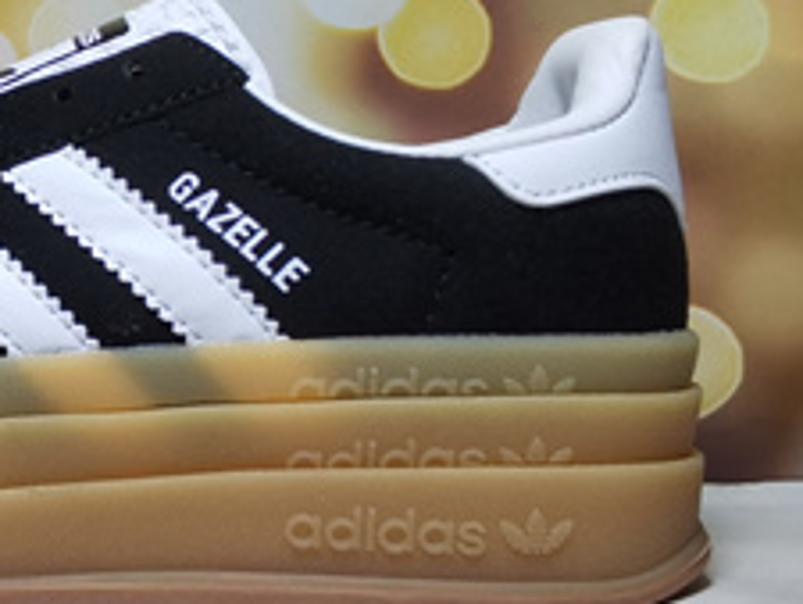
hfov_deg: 30.3
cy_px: 202
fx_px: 1393
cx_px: 29
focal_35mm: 60
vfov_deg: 24.3
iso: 50
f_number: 2.2
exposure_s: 1/380
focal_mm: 2.26
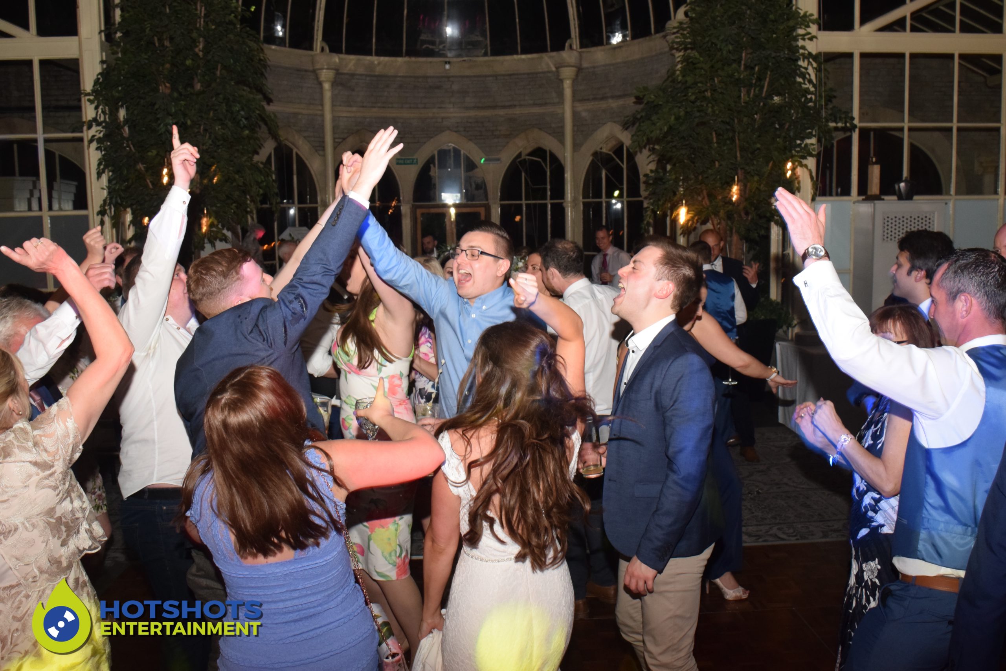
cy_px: 336
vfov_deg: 40.0
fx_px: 922
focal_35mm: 33
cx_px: 503
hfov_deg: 57.2
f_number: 8
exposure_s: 1/60
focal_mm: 22
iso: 1600
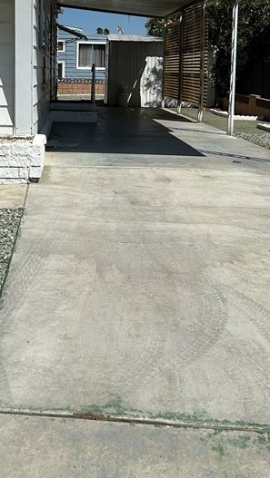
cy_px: 138
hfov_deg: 21.7
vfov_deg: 37.2
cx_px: 76
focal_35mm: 55
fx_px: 699
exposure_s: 1/10309
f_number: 1.5
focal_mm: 5.7
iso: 50
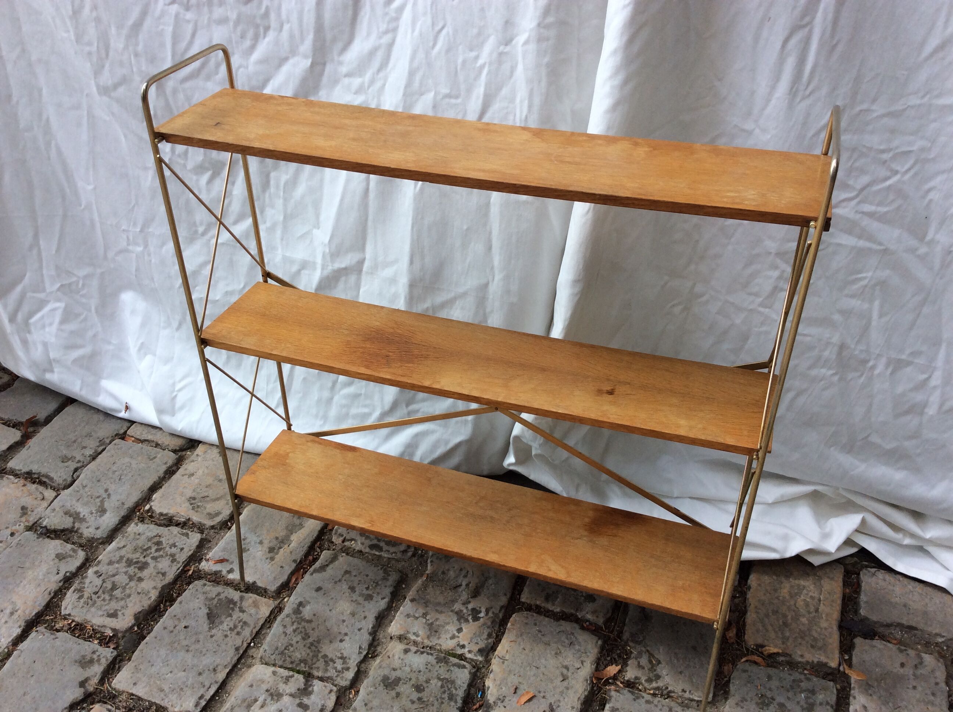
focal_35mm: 32
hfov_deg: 56.9
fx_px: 880
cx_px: 476
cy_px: 356
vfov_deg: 44.1
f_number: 2.4
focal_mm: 3.3
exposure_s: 1/357
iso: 32
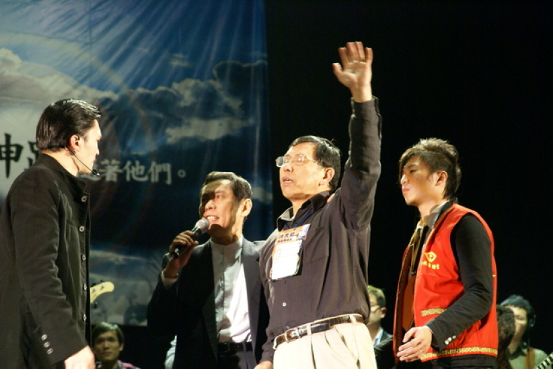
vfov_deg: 11.4
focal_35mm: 120
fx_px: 1844
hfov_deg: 17.1
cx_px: 276
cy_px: 184
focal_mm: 80
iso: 800
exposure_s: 1/40
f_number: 4.5
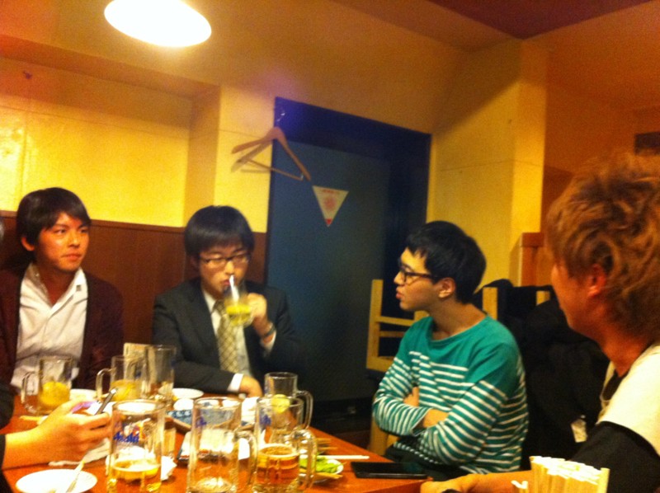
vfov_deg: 40.6
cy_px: 246
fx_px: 667
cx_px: 330
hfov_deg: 52.7
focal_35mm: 35
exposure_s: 1/15
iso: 640
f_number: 2.8
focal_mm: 3.85
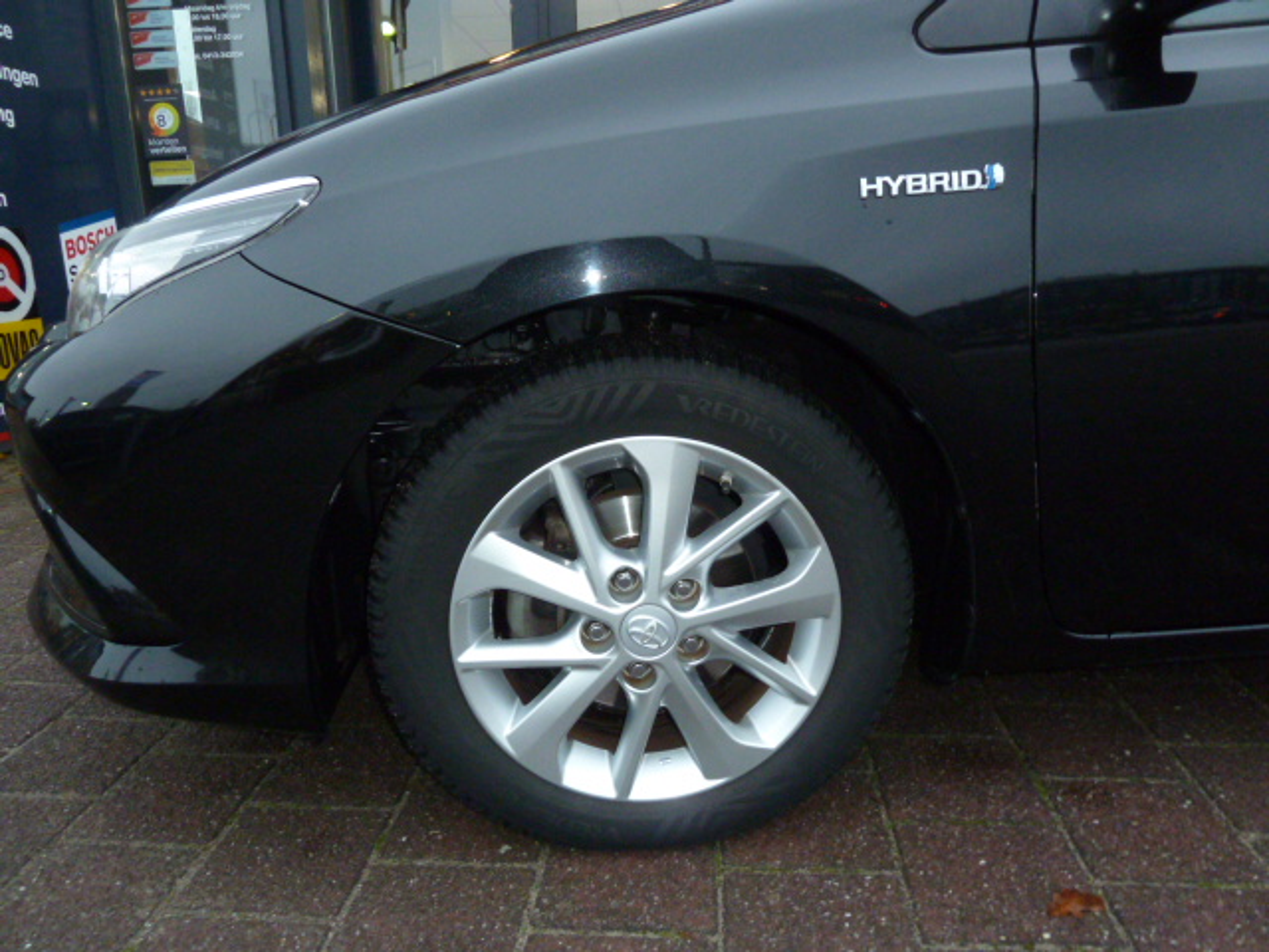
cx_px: 634
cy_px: 476
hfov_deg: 69.4
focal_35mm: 25
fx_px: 916
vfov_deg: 54.9
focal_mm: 4.1
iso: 400
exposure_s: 1/30
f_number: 3.3
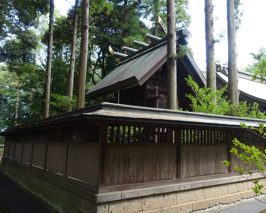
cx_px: 166
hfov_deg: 56.5
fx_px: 244
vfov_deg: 47.1
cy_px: 99
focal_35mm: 31
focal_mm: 8.8
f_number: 2.8
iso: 125
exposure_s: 1/100
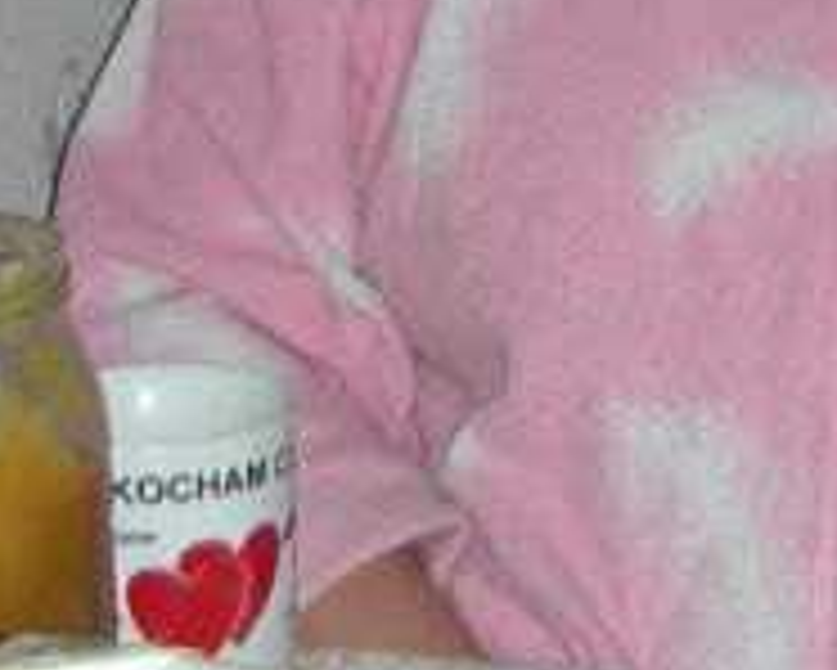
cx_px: 1282
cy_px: -683
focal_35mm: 188
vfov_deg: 7.9
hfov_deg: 9.9
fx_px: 4660
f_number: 3
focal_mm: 5.8
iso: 50
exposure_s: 1/60.1
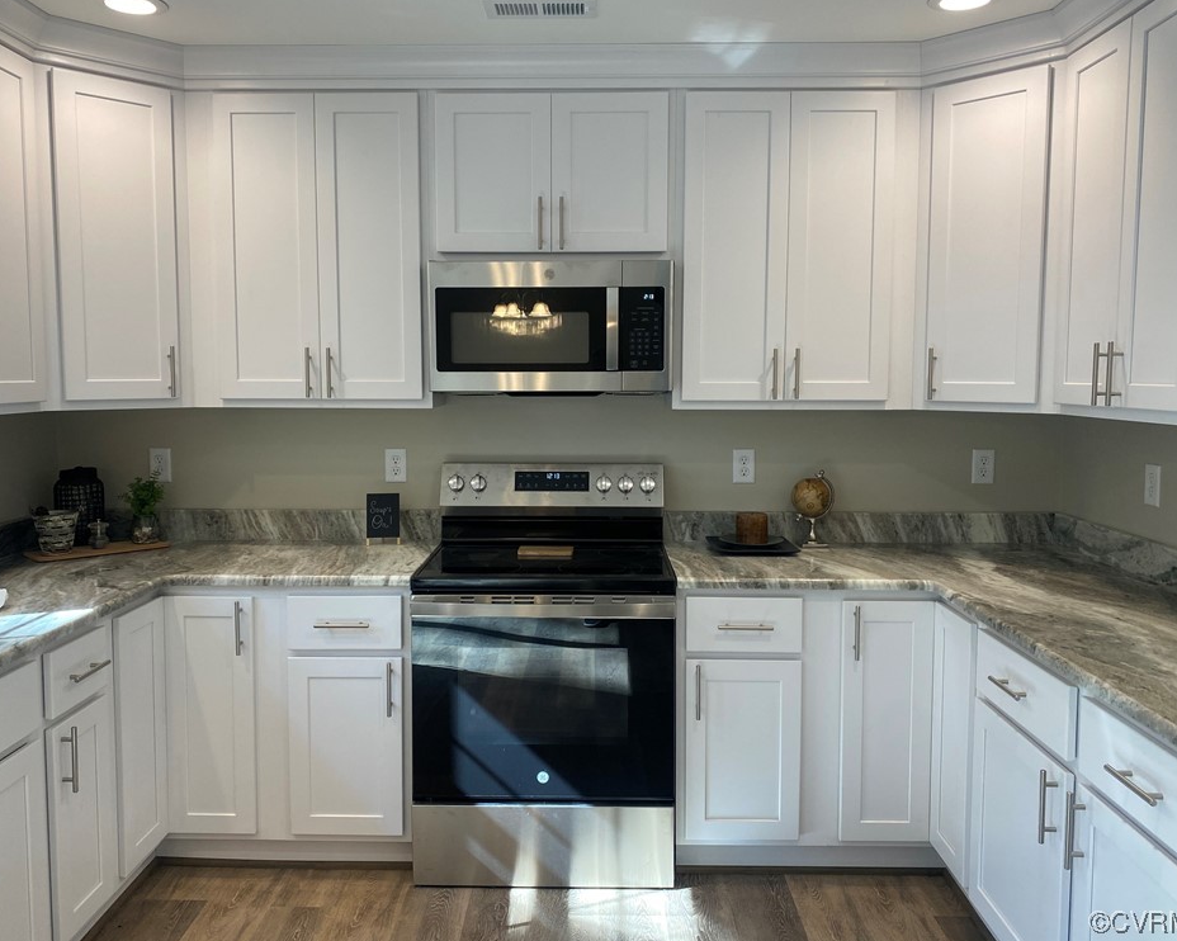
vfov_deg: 51.5
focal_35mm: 28
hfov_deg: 62.2
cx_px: 580
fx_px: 975
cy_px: 463
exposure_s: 1/120
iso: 80
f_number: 1.8
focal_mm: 4.25
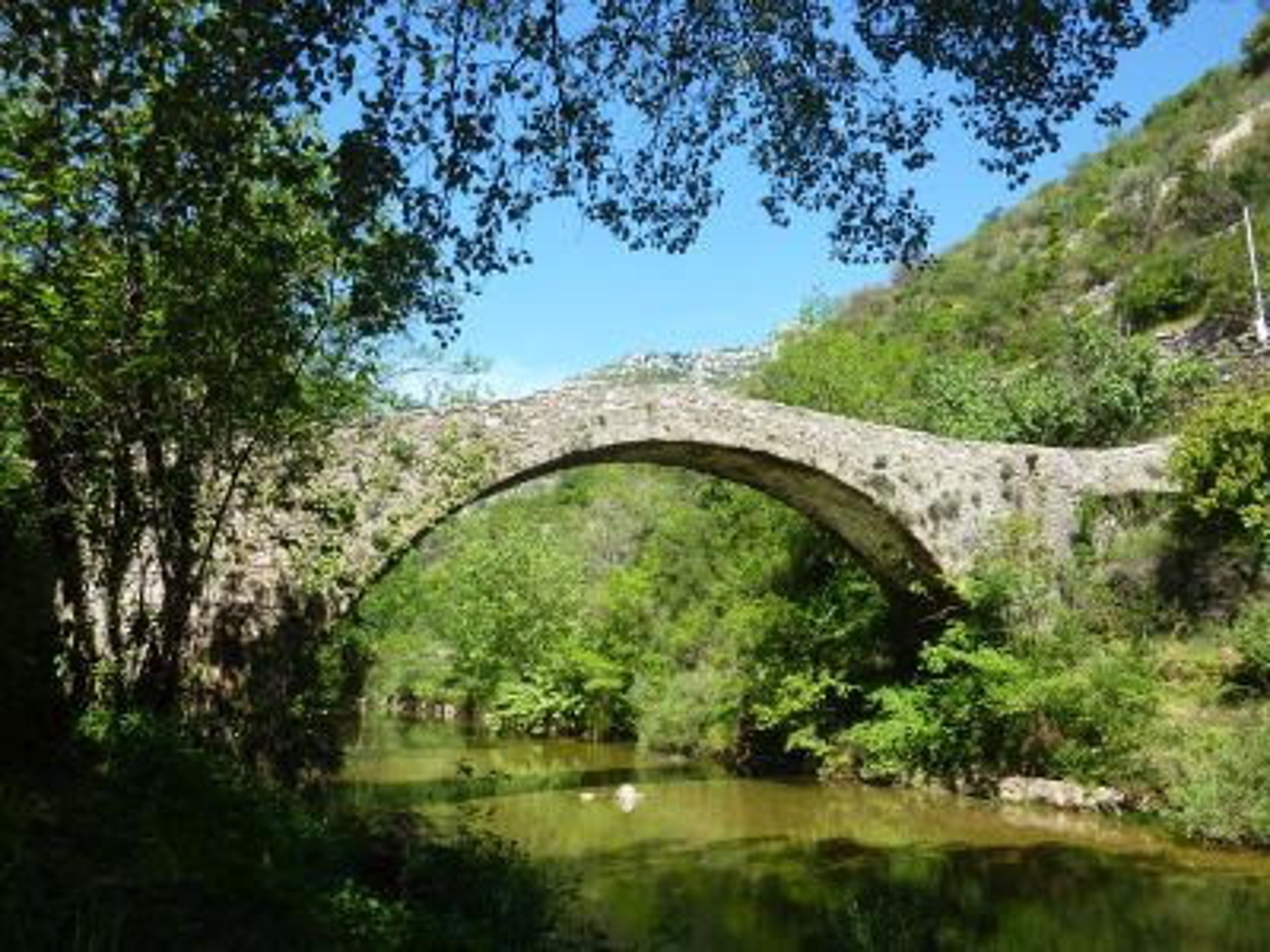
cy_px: 476
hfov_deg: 69.4
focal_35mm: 25
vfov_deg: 54.9
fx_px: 917
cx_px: 635
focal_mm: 4.1
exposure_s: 1/250
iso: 80
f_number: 4
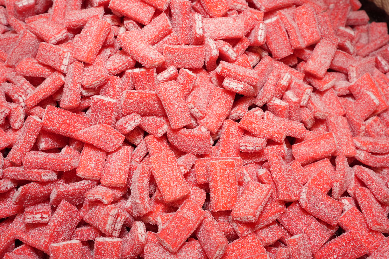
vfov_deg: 31.3
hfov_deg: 45.6
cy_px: 130
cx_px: 194
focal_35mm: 43
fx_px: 462
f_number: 13
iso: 400
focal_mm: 42.8
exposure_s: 1/160
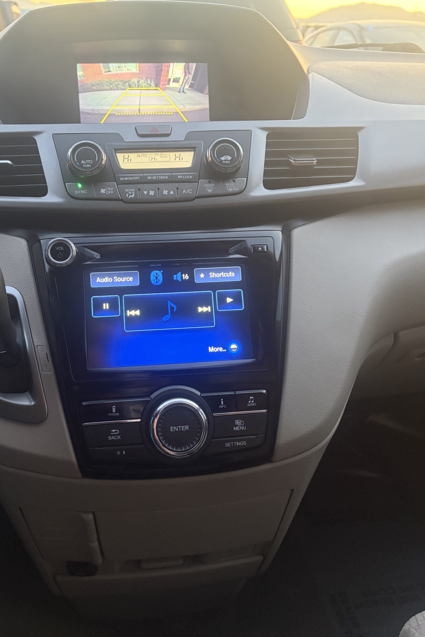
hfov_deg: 46.3
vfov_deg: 65.5
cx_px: 182
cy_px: 317
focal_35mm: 28
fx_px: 496
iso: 500
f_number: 1.6
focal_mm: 5.96
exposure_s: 1/51
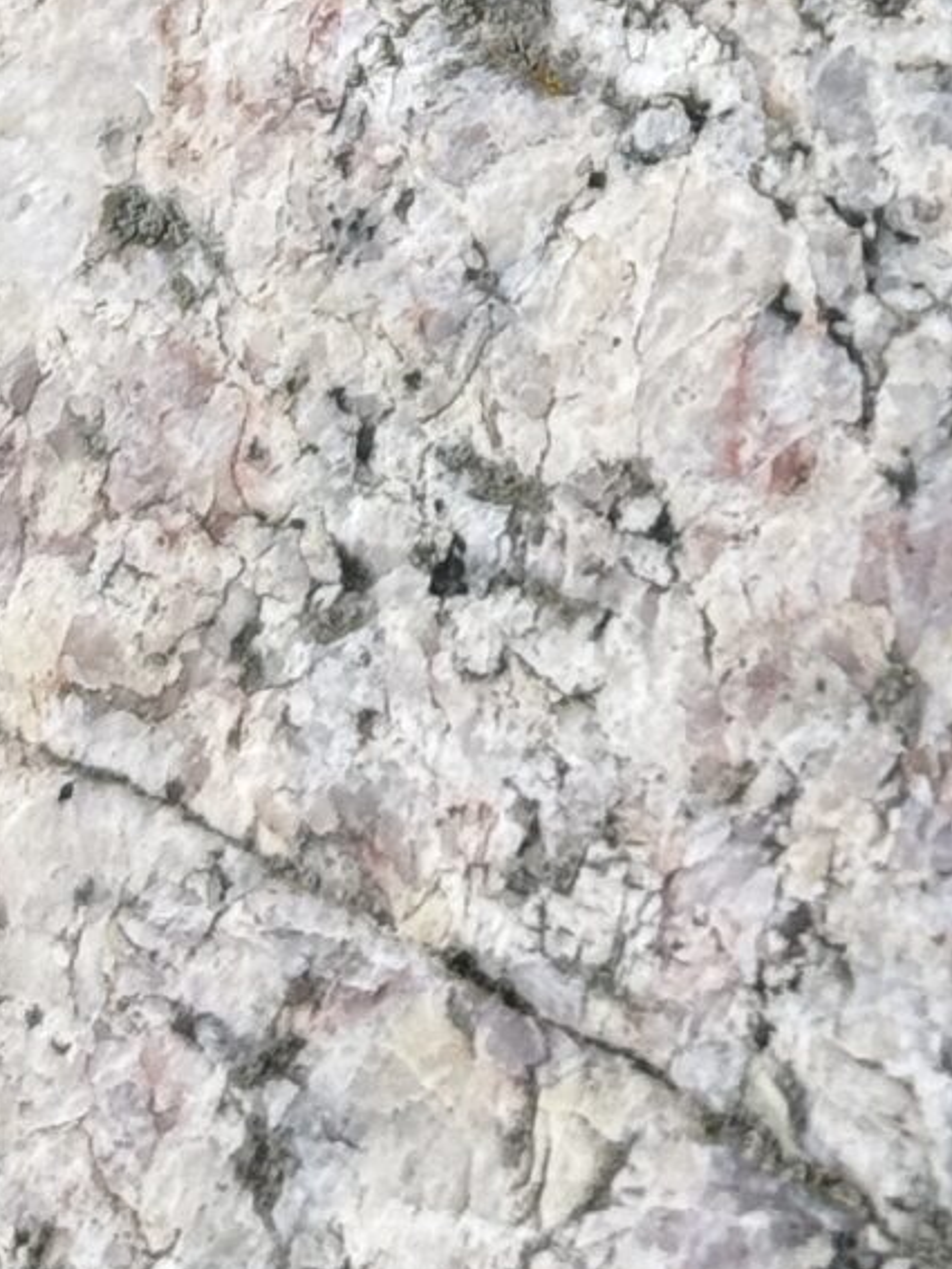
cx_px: 1456
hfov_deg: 6.7
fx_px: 7951
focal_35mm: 217
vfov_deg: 8.6
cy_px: -1318
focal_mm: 6.76
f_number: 1.78
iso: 100
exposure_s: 1/1795
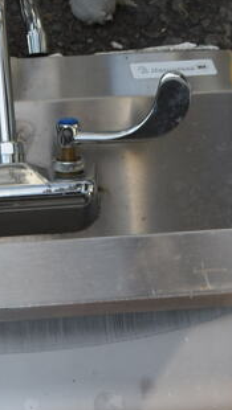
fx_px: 1211
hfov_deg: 10.9
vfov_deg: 18.5
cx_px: 32
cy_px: 460
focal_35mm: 111
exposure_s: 1/160
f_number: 6.3
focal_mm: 24
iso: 100
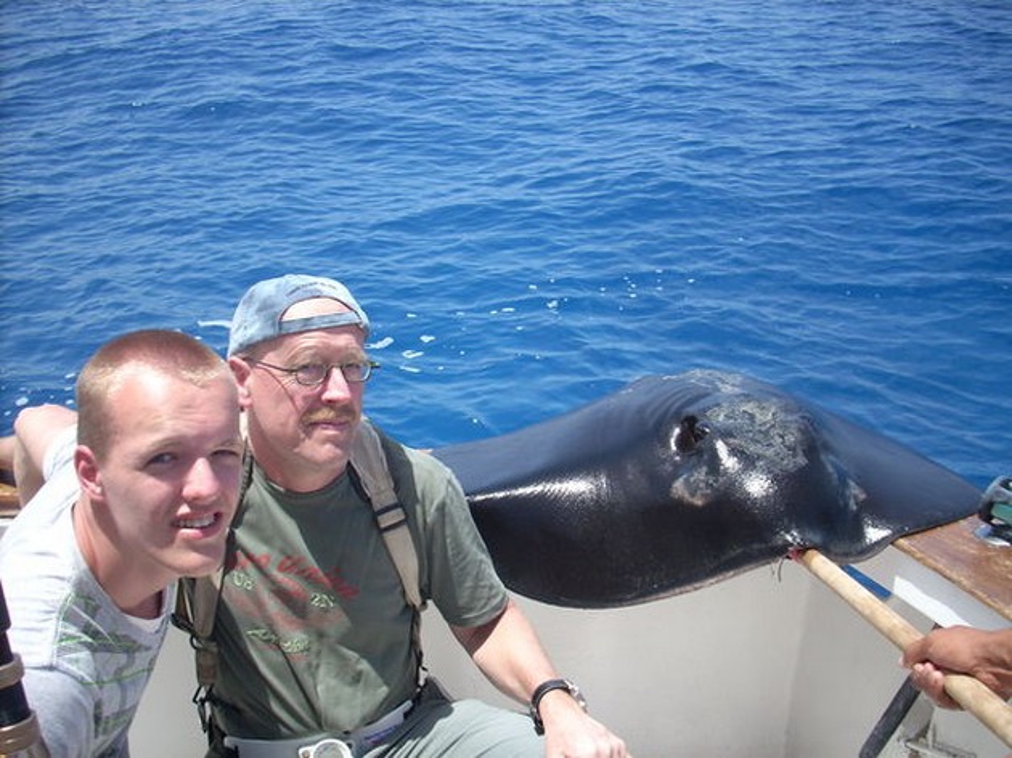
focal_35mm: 37
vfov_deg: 38.6
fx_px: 1081
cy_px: 379
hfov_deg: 50.2
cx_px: 506
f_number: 5.6
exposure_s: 1/155
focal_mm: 6.2
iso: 64
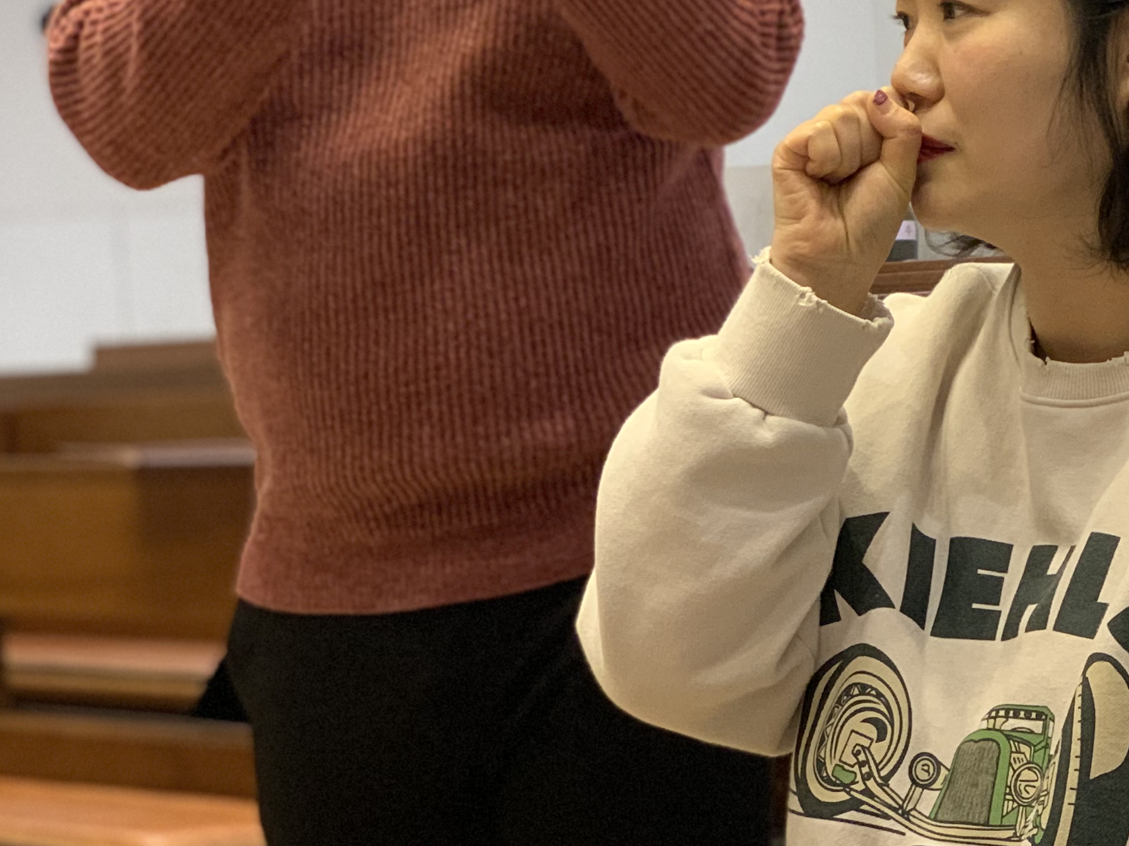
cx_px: 1246
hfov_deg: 16.3
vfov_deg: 12.5
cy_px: -23
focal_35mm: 117
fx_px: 3816
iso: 200
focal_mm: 6
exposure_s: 1/60
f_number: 2.4
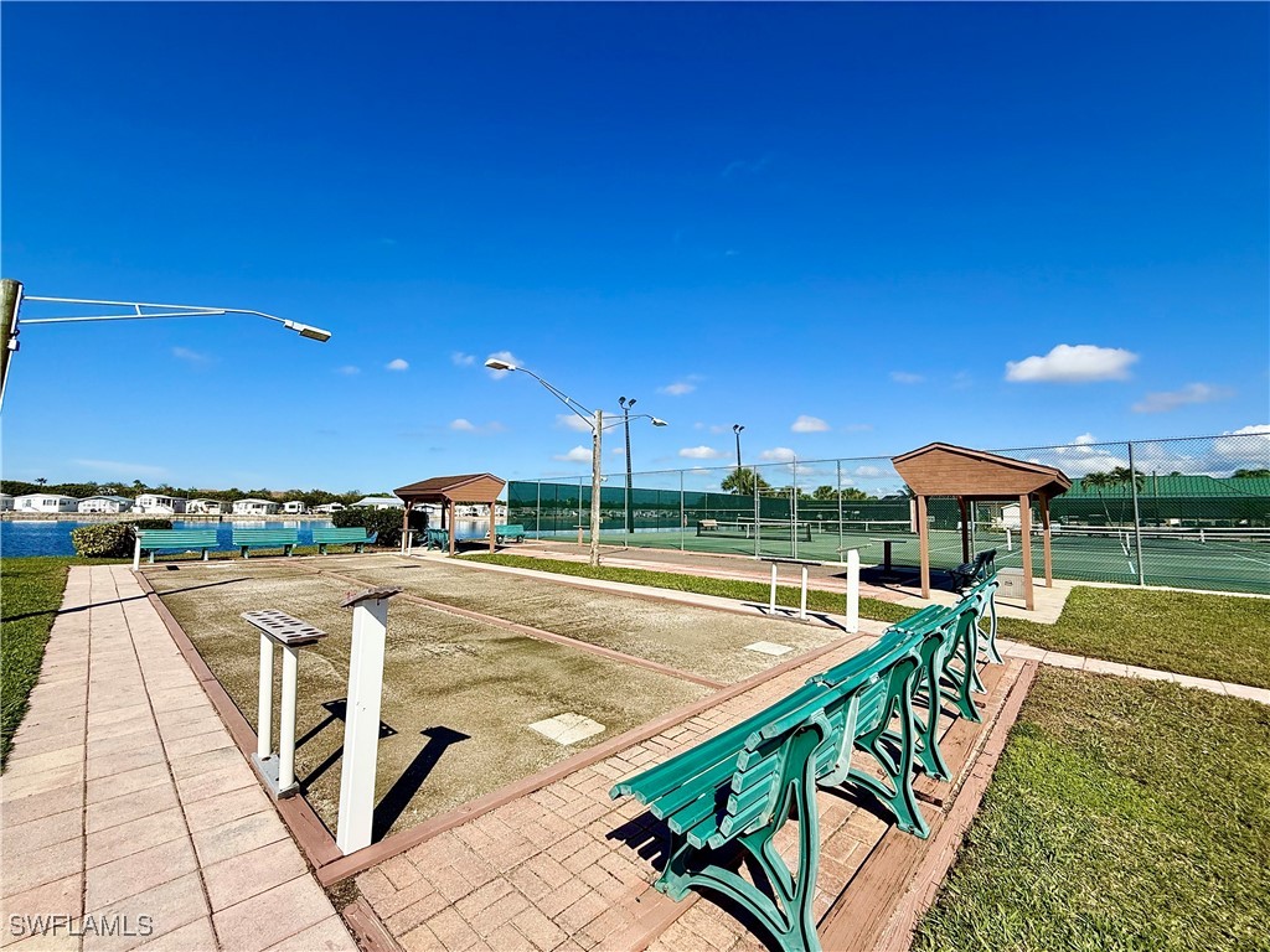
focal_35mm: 14
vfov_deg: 85.7
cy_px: 476
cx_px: 635
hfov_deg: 102.1
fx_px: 514
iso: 50
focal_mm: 2.22
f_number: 2.2
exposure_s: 1/3289
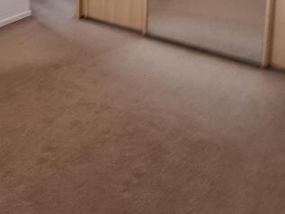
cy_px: -74
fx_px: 346
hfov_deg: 41.7
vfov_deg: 27.7
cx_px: 36
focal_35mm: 42
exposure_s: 1/50
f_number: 2.2
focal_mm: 2.2
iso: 200
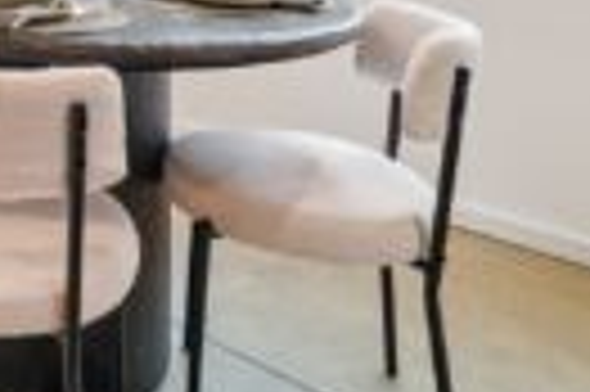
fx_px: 802
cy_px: -133
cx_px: -131
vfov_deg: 23.8
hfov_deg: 32.7
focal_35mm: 49
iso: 1600
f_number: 8
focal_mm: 16
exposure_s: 1/40
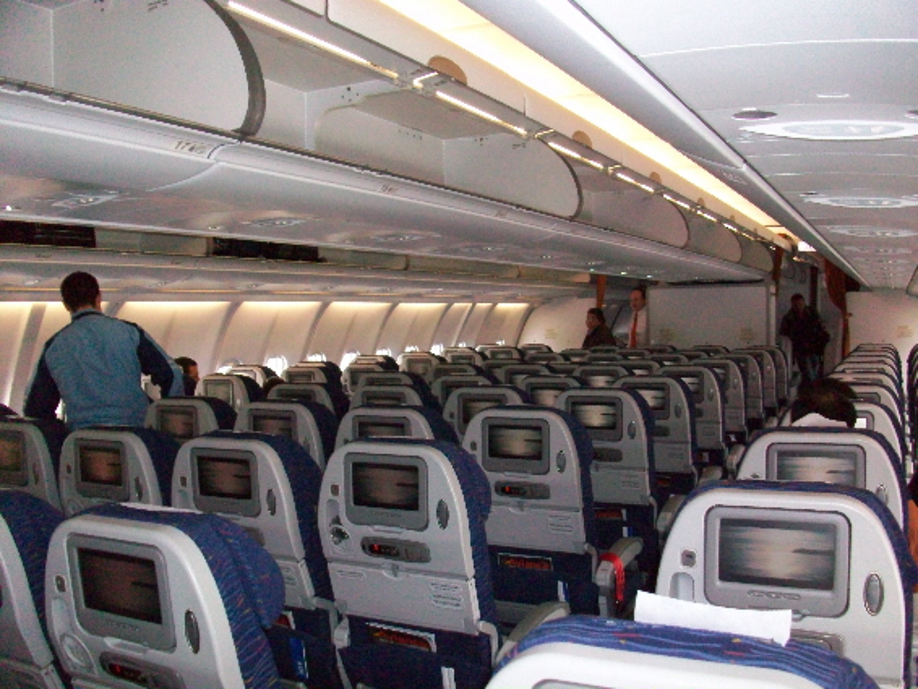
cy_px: 344
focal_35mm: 32
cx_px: 459
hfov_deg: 56.8
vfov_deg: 44.2
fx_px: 849
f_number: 2.8
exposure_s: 1/125
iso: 400
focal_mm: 5.7
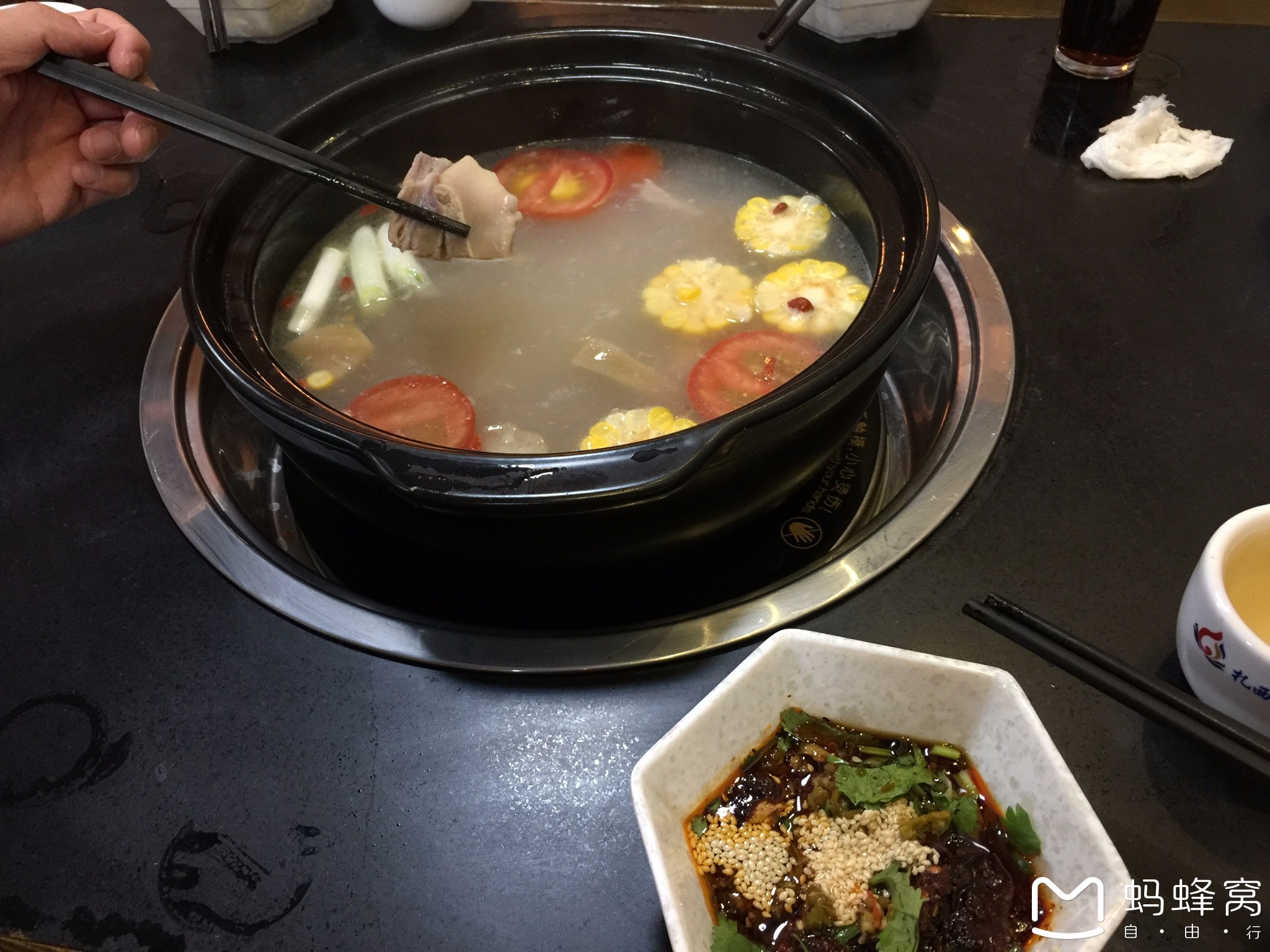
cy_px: 476
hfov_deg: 61.7
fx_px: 1064
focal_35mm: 29
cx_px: 635
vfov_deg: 48.2
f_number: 2.2
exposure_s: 1/17
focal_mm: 4.15
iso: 100
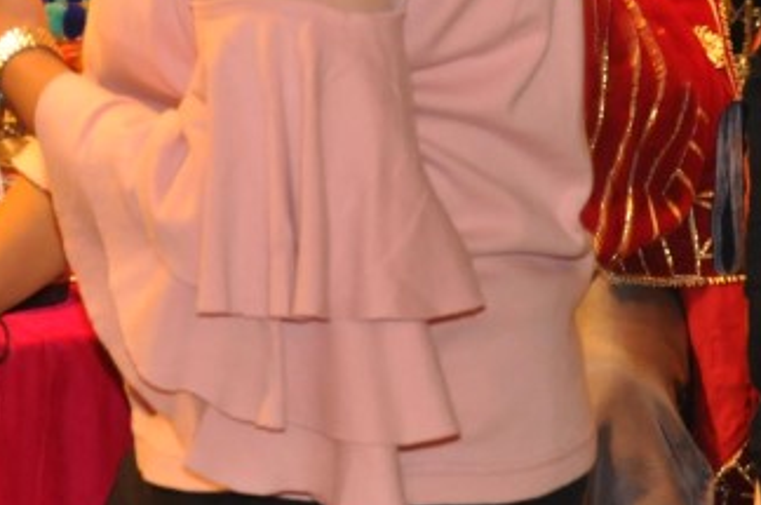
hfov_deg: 11.2
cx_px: 68
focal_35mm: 182
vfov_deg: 7.4
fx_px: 3842
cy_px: -218
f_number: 4.2
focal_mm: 34
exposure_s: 1/60
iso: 800
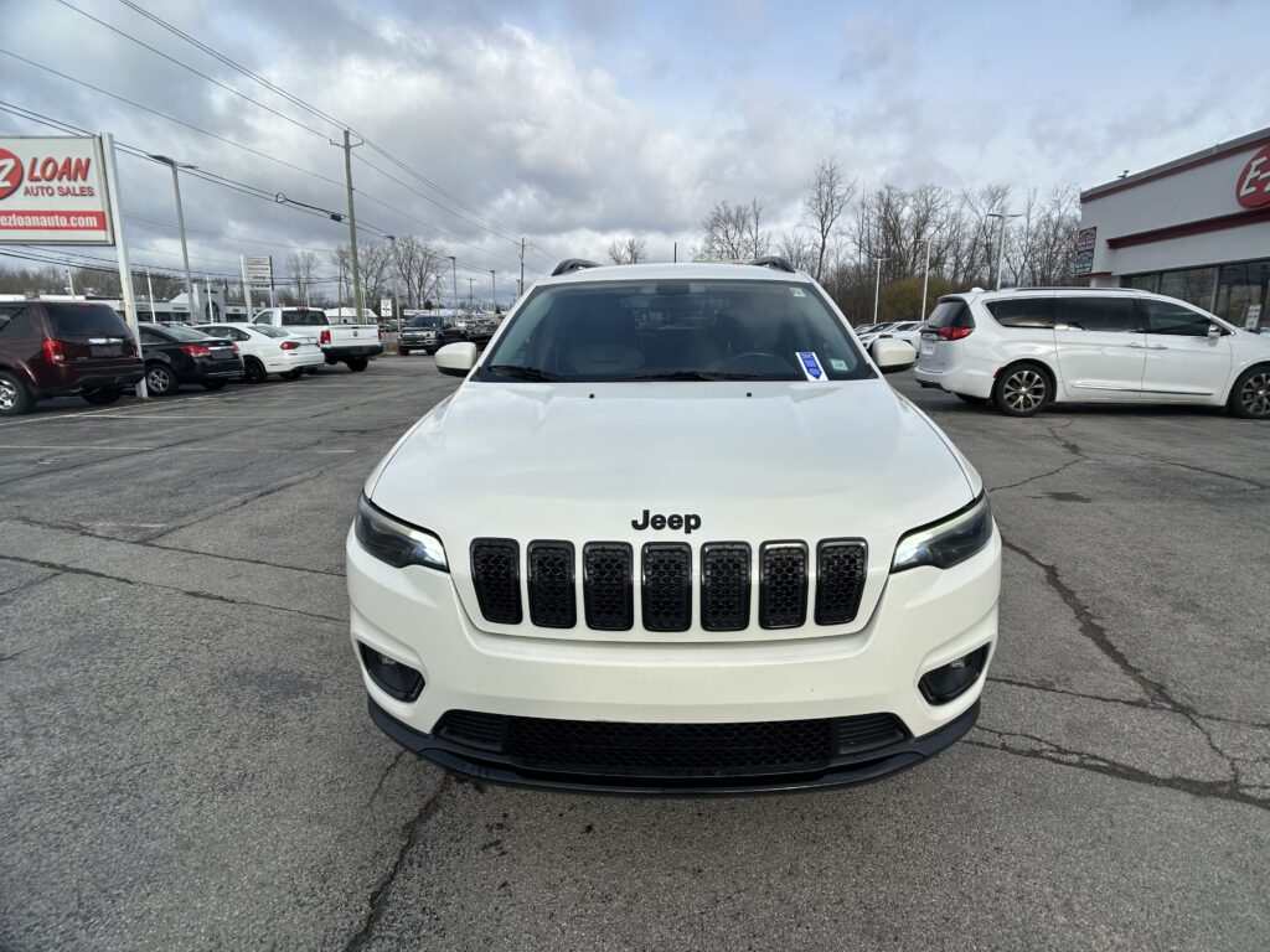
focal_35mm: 26
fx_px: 954
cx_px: 635
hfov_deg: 67.3
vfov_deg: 53.1
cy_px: 476
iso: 50
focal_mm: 5.7
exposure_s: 1/3571
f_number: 1.5
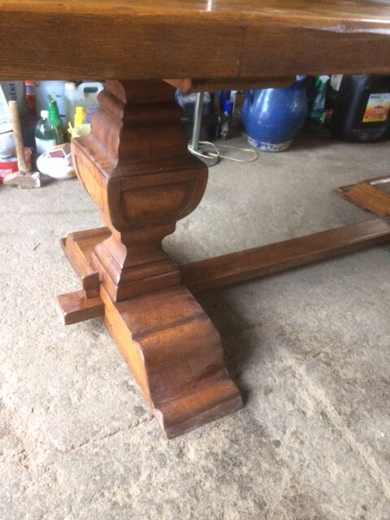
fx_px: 436
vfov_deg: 61.7
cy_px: 260
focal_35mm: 29
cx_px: 195
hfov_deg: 48.2
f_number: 2.2
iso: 250
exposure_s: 1/33
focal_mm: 4.15
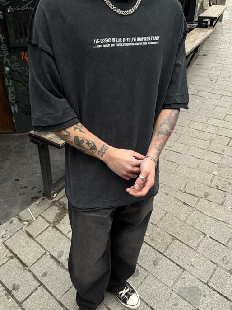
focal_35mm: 28
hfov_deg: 49.7
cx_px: 107
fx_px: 250
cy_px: 161
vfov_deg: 63.4
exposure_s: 1/341
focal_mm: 6.76
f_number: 1.78
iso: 100
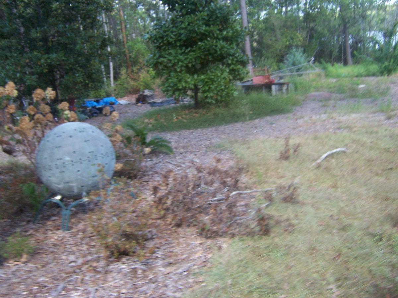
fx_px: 379
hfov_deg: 55.4
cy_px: 149
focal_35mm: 33
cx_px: 199
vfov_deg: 42.9
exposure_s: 1/90
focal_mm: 5.5
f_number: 3.4
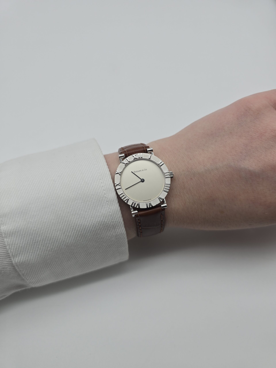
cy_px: 184
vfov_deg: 73.9
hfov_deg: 58.9
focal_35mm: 23
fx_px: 245
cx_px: 138
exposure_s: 1/180
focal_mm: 6.3
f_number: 1.7
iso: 20
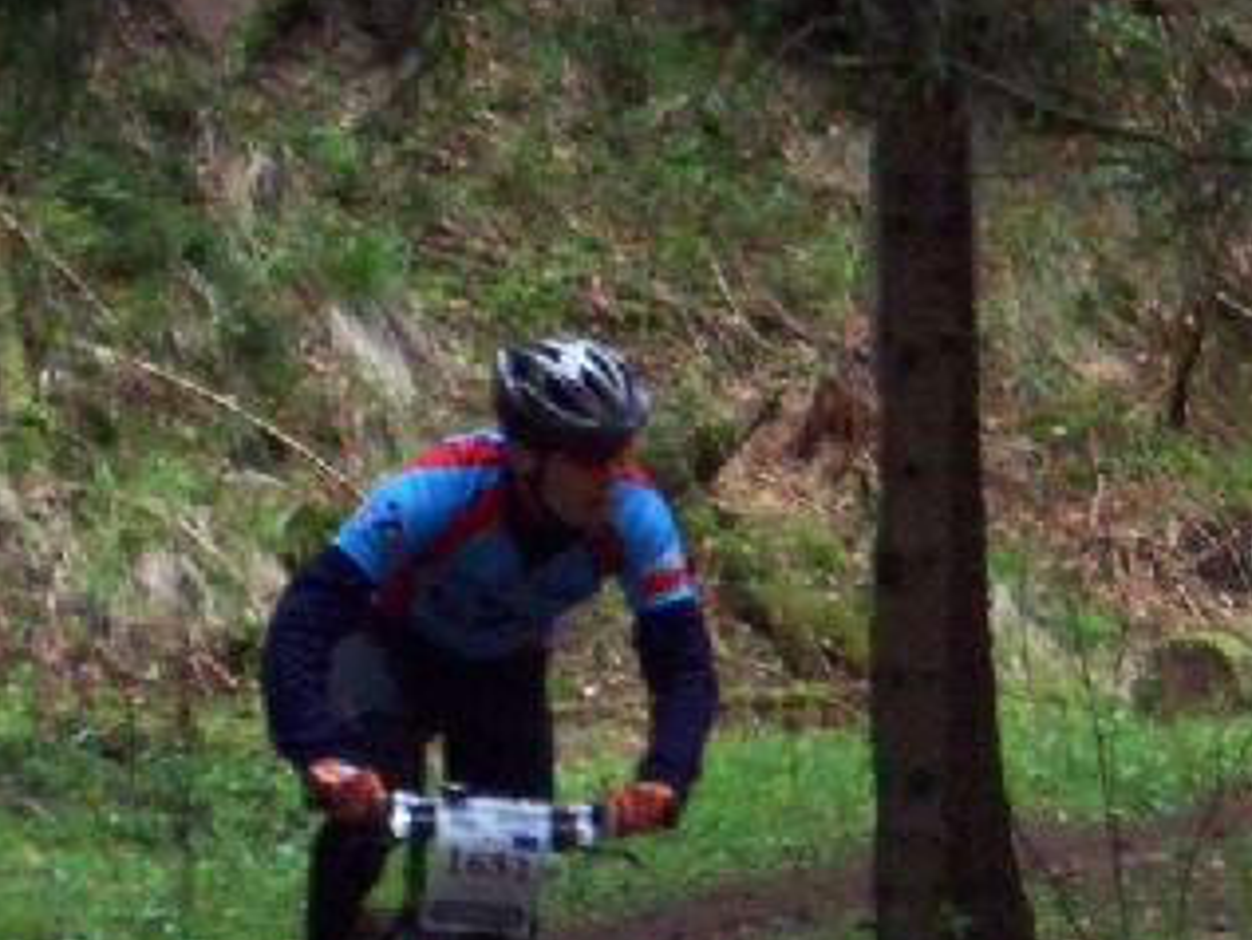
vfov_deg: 5.0
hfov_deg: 6.7
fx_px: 10674
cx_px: 845
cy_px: 727
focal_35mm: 295
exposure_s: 1/125
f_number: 4.4
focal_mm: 19.2
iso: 400
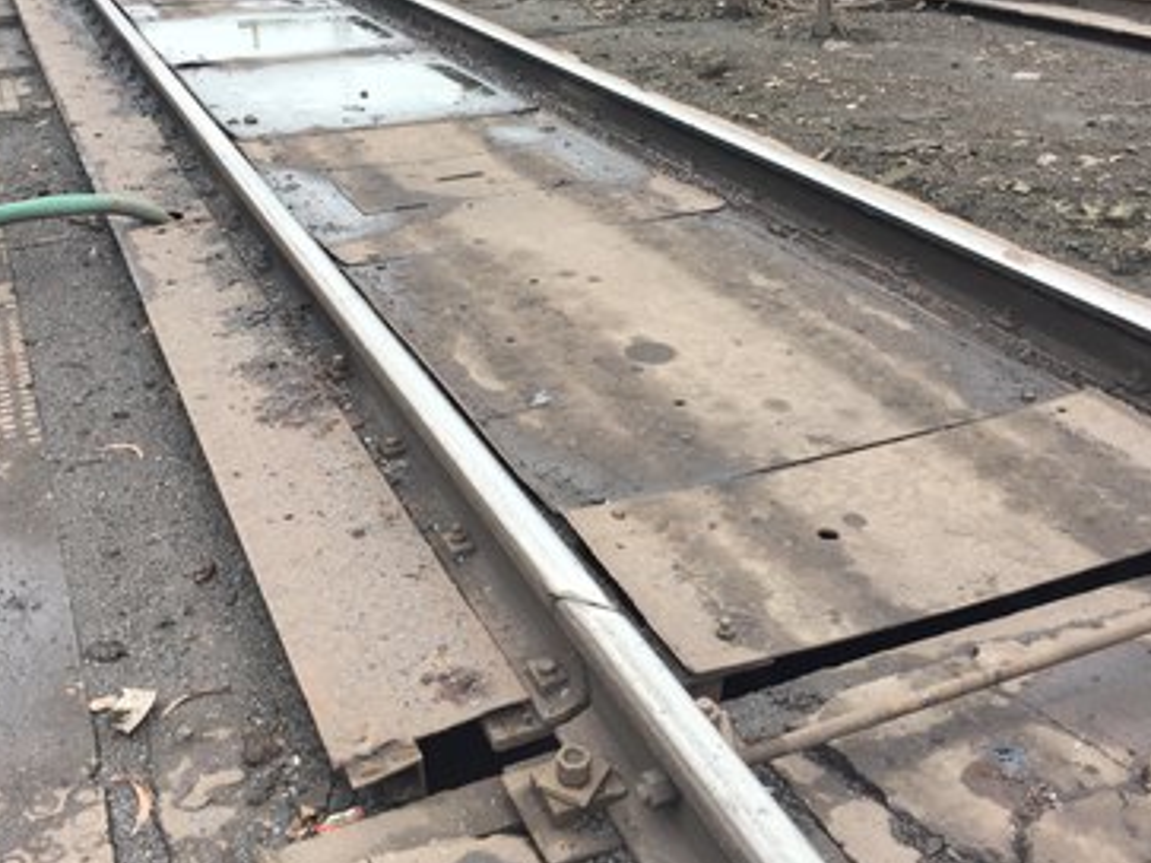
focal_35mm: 40
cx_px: 599
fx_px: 1330
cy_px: 316
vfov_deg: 35.7
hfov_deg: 46.8
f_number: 2.2
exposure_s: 1/501
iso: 32
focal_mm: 4.15
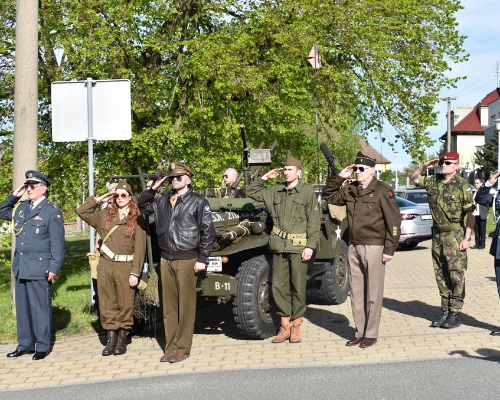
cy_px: 200
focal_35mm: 60
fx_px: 882
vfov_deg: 25.6
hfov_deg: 31.7
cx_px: 262
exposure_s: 1/250
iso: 100
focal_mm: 35
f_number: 8
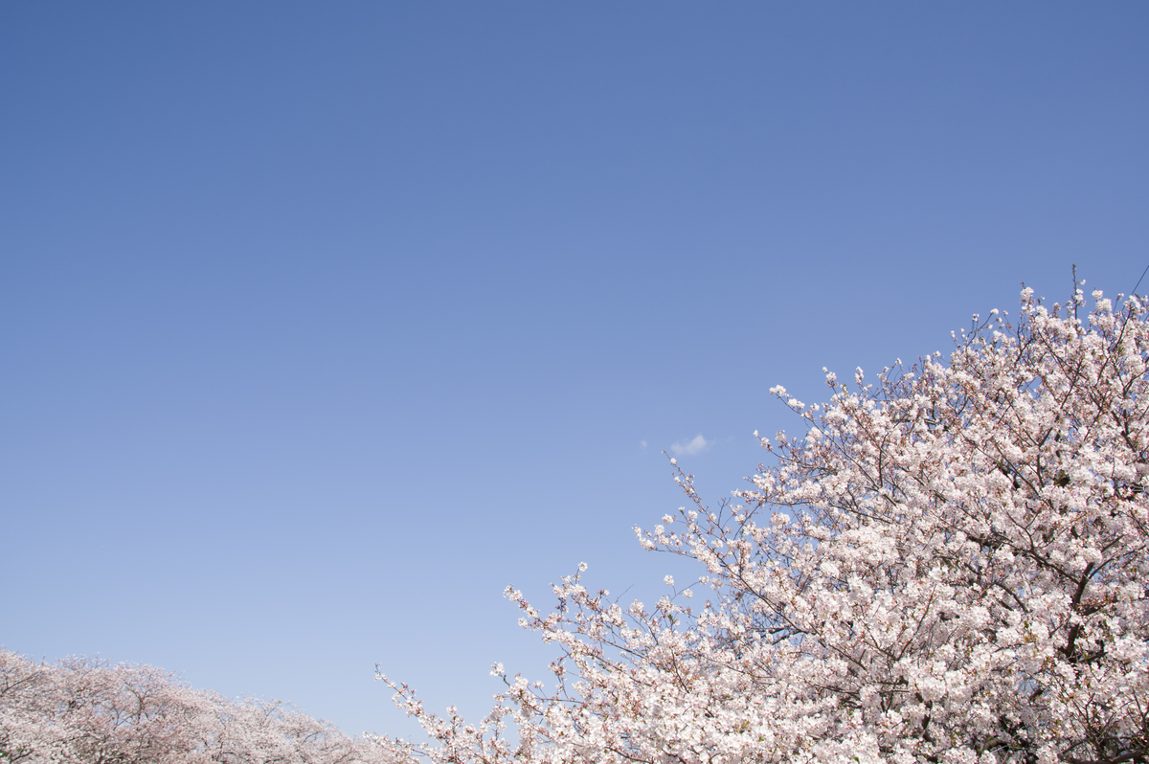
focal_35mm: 32
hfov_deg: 59.5
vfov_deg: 41.6
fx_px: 1005
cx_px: 574
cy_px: 382
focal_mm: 21
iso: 100
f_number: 8
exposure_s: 1/160
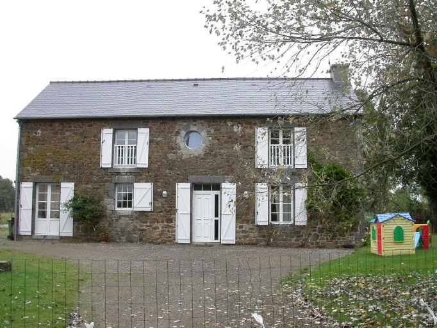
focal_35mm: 38
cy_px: 164
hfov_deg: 49.0
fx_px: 480
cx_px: 218
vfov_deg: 37.7
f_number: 4.2
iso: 100
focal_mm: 7.85
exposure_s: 1/132
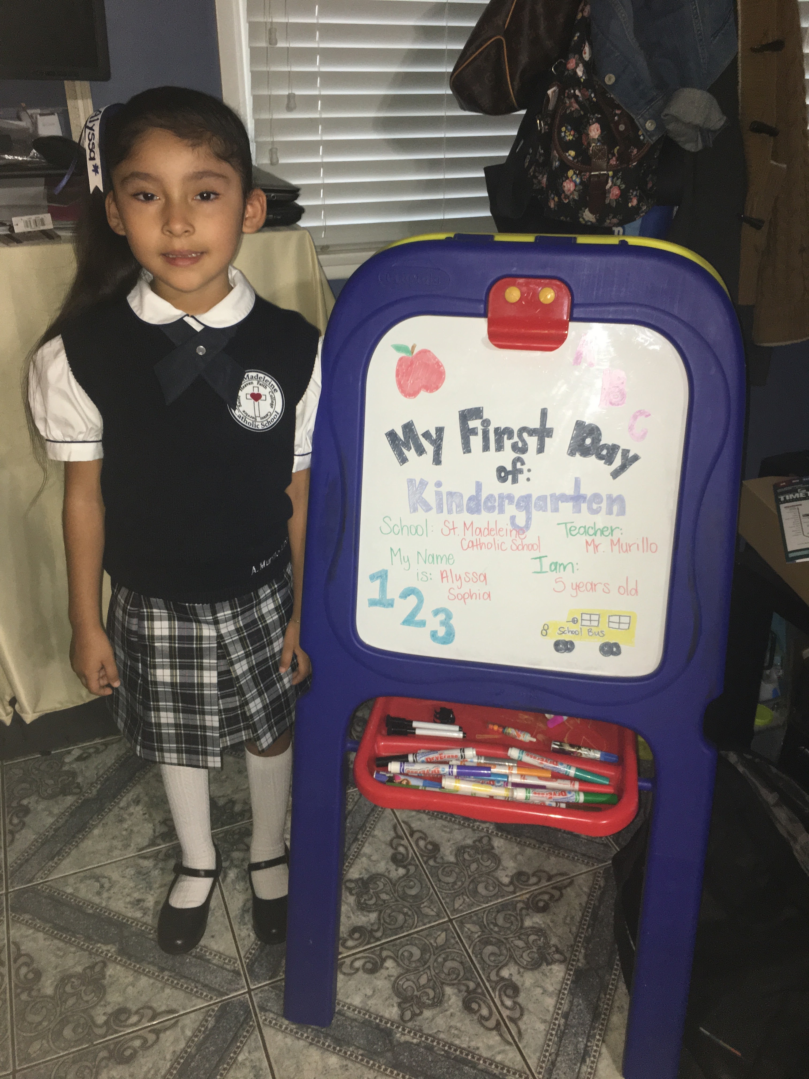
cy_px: 540
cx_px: 404
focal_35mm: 29
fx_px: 904
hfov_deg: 48.2
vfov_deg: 61.7
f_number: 2.2
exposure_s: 1/16
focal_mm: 4.15
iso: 64
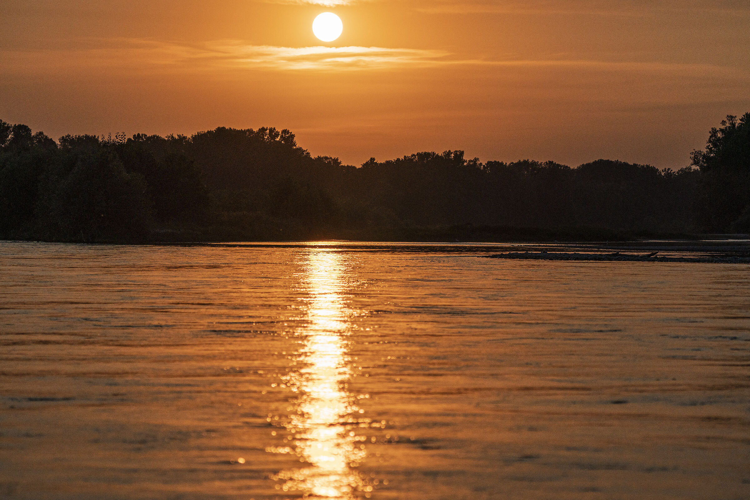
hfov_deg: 14.7
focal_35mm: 140
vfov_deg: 9.8
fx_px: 2916
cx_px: 375
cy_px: 250
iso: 1000
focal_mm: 140
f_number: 7.1
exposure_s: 1/16000
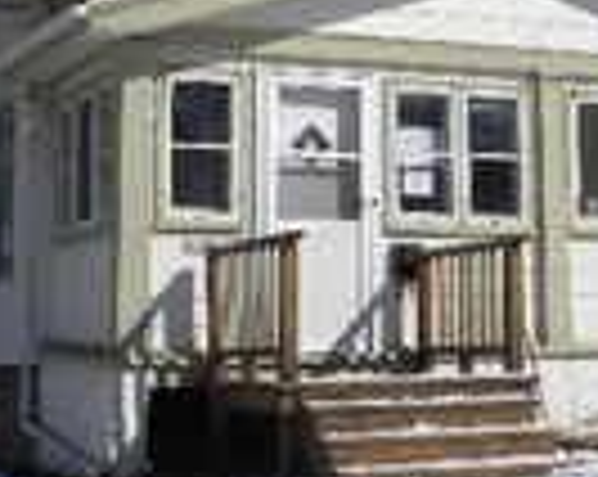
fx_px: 1661
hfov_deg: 20.3
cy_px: 122
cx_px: 432
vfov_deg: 16.2
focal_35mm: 94
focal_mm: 6.6
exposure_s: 1/433
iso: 64
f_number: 7.1
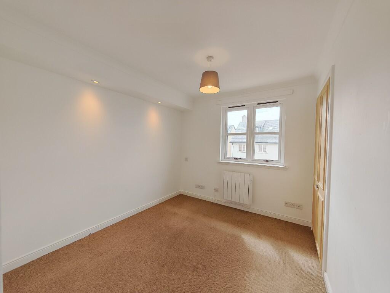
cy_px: 146
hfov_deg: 110.5
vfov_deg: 94.5
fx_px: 135
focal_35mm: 12
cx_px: 195
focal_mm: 1.82
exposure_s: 1/100
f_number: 2
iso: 80
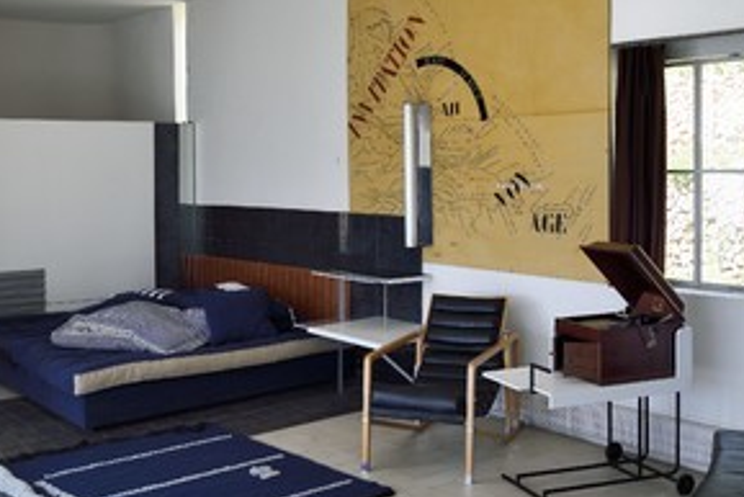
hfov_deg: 43.6
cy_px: 188
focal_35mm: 45
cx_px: 396
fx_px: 930
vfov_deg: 29.8
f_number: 9
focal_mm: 31
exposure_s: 1/80
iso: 400
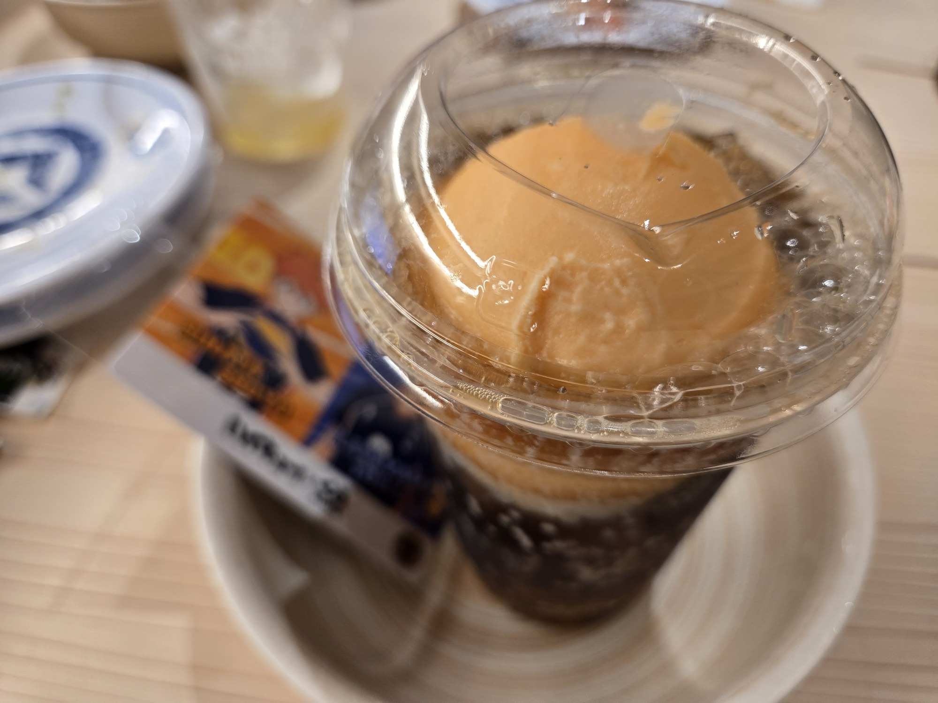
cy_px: 352
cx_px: 469
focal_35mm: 23
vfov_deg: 58.9
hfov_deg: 73.9
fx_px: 623
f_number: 1.8
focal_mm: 5.4
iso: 80
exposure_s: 1/100
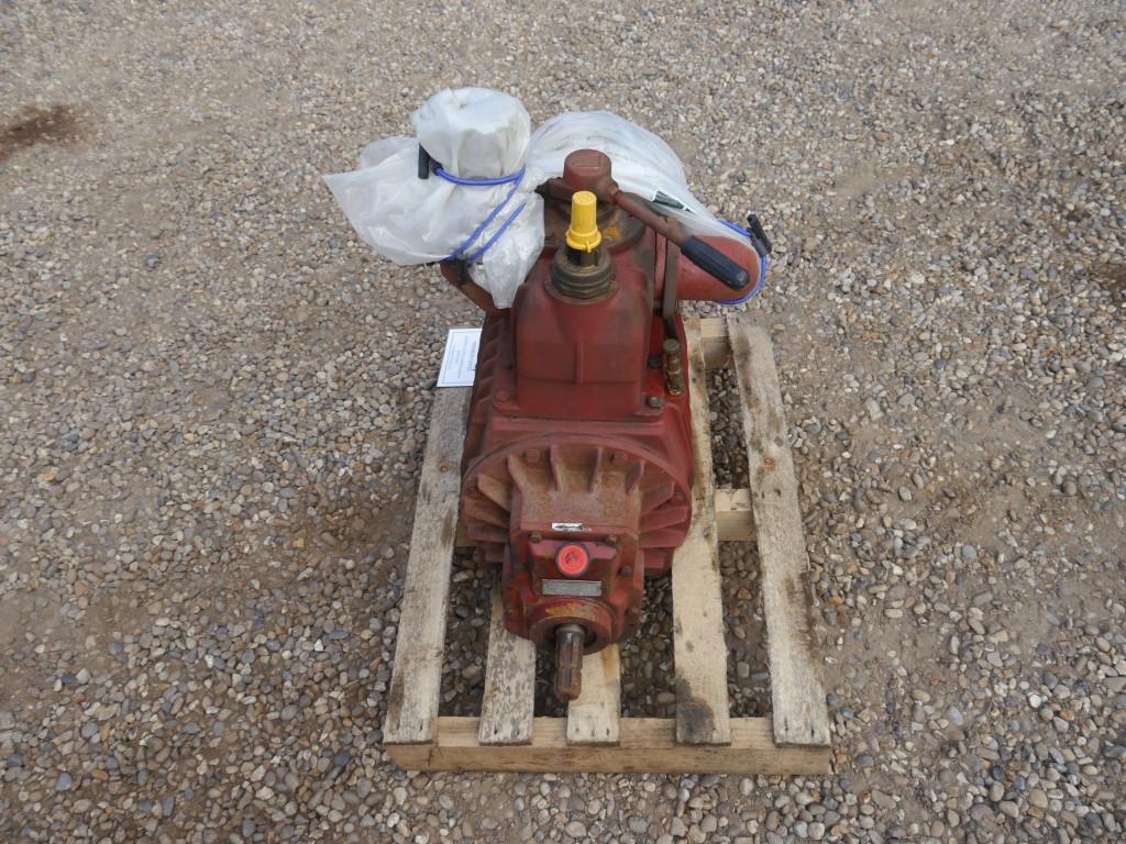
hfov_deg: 63.4
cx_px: 563
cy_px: 422
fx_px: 911
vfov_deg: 49.7
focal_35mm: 28
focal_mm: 14
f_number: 5.6
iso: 160
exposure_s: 1/200
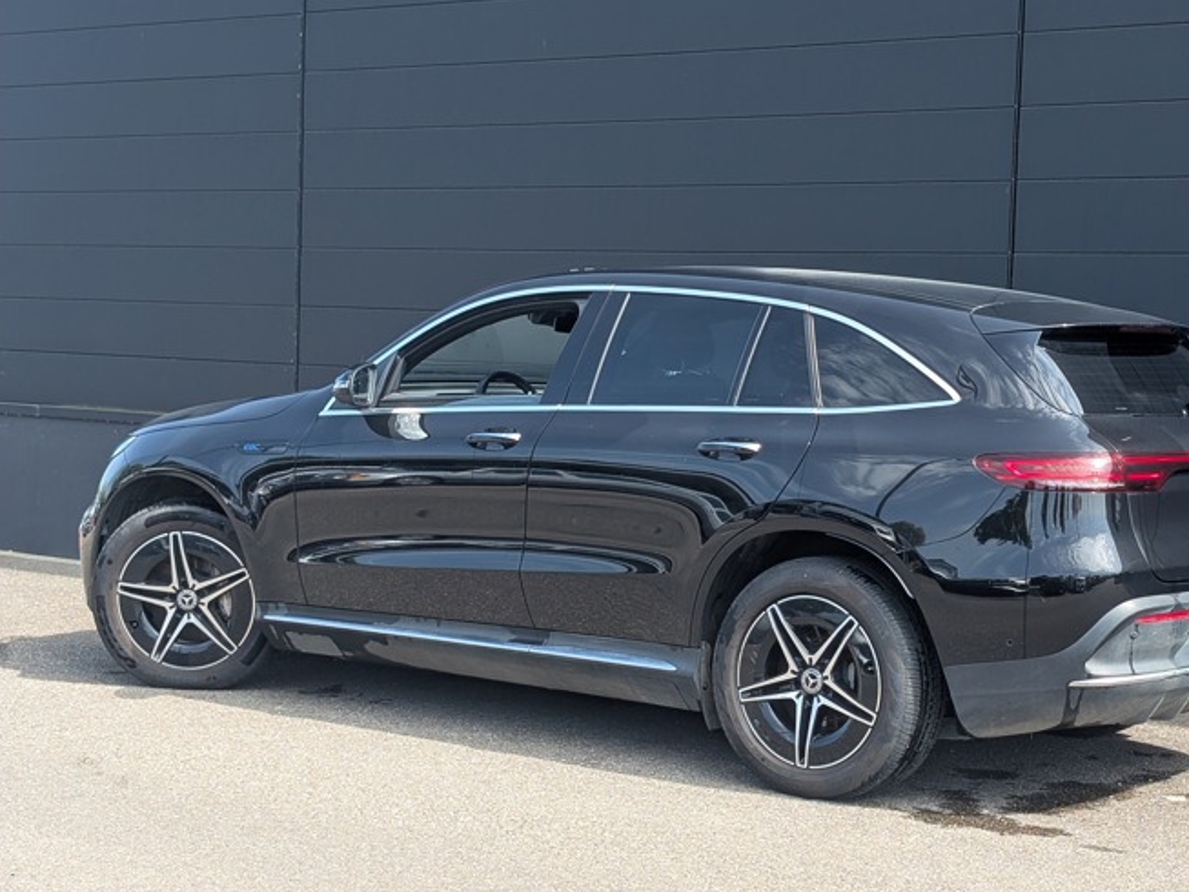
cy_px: 501
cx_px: 703
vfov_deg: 24.4
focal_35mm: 60
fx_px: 2061
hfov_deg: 32.1
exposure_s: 1/224
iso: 22
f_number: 1.68
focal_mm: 6.9
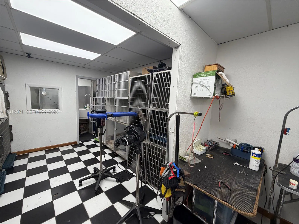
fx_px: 121
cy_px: 112
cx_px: 150
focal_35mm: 14
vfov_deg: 85.7
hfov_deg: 102.1
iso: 125
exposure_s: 1/120
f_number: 2.2
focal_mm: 2.22
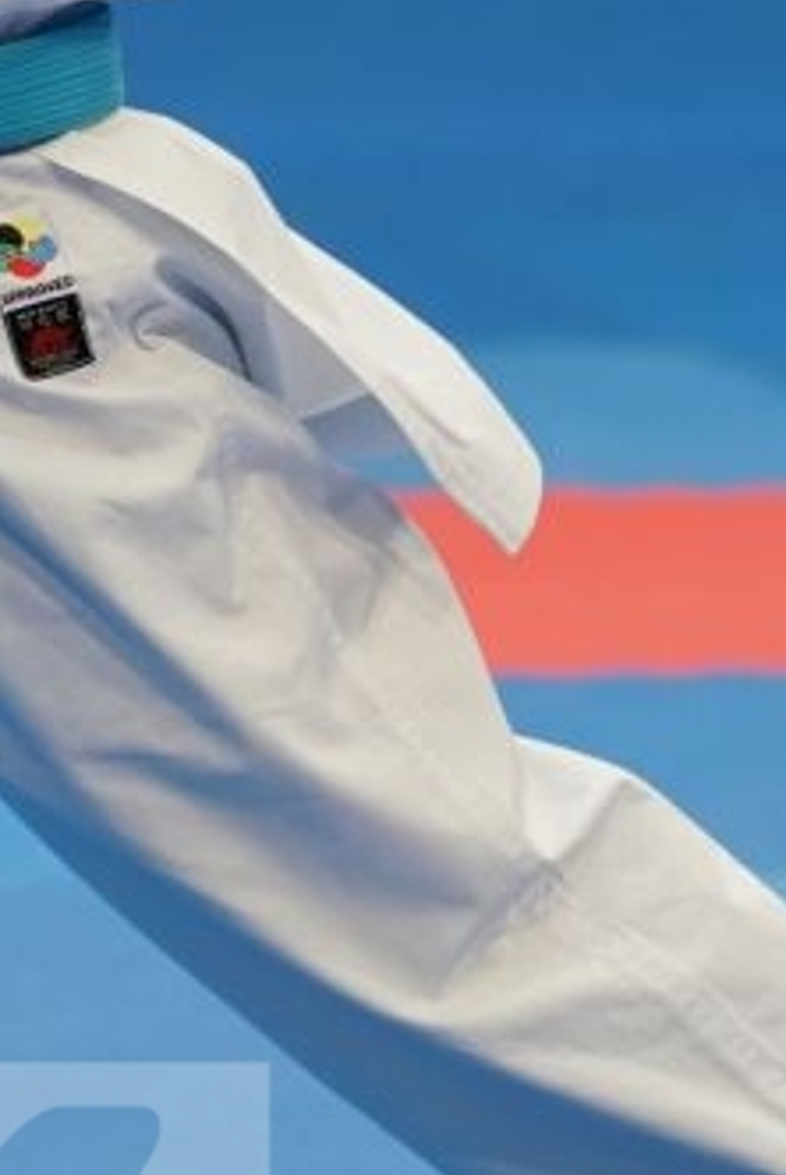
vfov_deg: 3.4
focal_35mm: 610
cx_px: -60
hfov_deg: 2.3
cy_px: 127
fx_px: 19934
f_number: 2.8
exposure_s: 1/400
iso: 500
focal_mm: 113
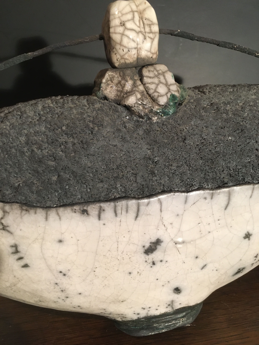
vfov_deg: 61.7
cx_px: 130
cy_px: 172
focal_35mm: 29
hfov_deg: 48.2
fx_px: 289
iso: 250
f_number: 2.2
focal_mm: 4.15
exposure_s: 1/33
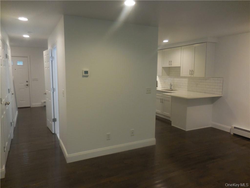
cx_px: 125
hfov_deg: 69.4
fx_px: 181
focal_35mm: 25
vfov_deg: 54.9
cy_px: 94
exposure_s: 1/30
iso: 200
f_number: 3.3
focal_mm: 4.5
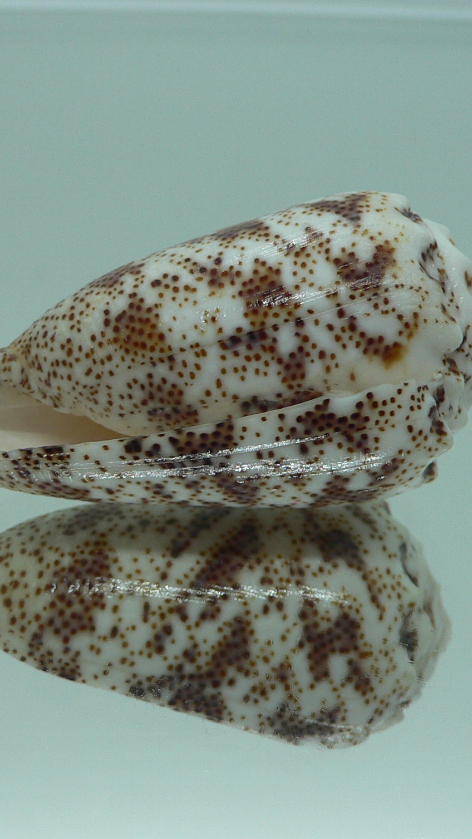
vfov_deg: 40.6
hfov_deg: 23.5
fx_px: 1134
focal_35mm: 51
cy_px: 420
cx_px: 233
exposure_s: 1/60
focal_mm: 4.6
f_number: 2.8
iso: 80
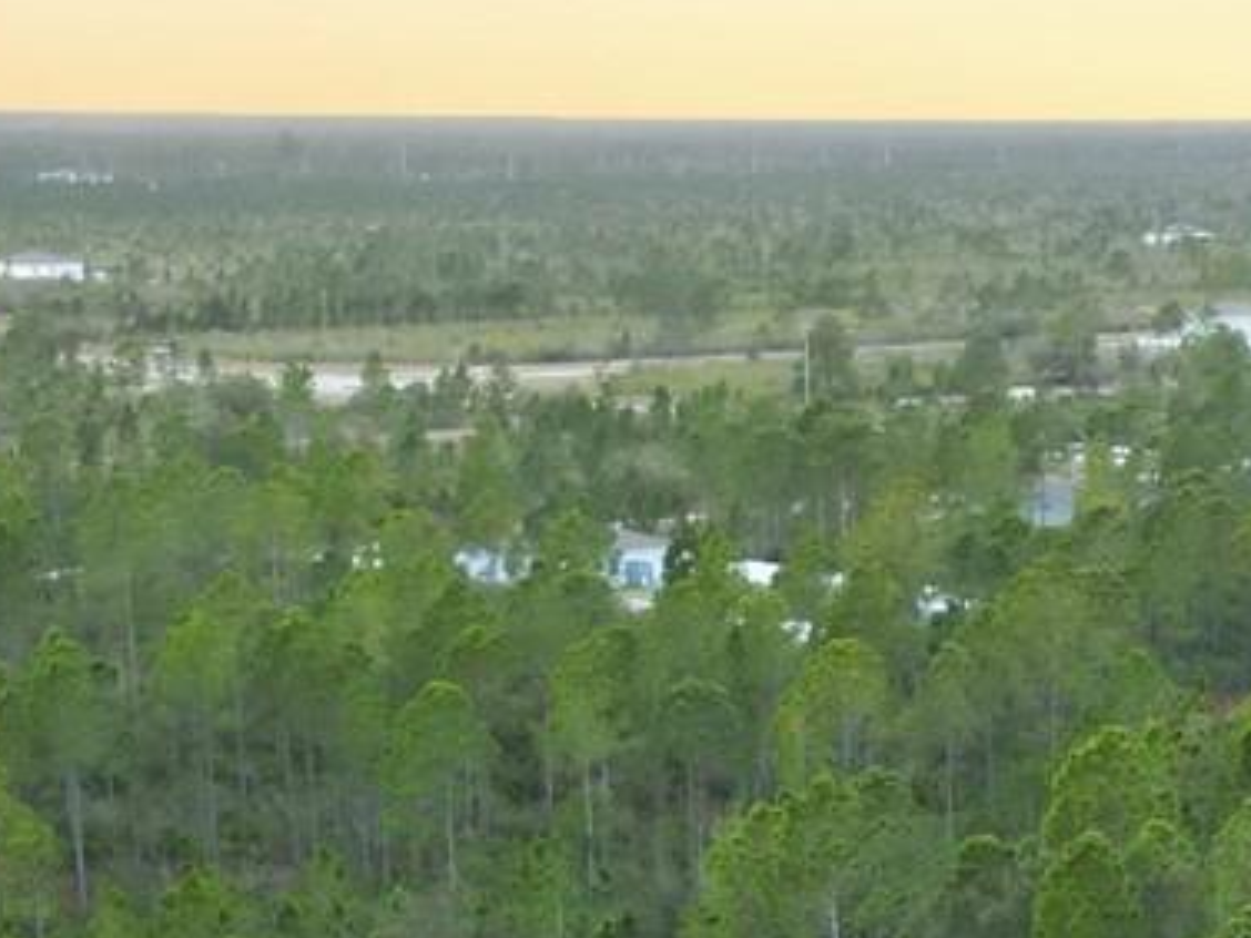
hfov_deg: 19.0
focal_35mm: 102
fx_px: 3686
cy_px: 1503
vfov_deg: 13.5
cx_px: 1071
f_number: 1.7
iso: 150
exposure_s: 1/160
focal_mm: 6.7
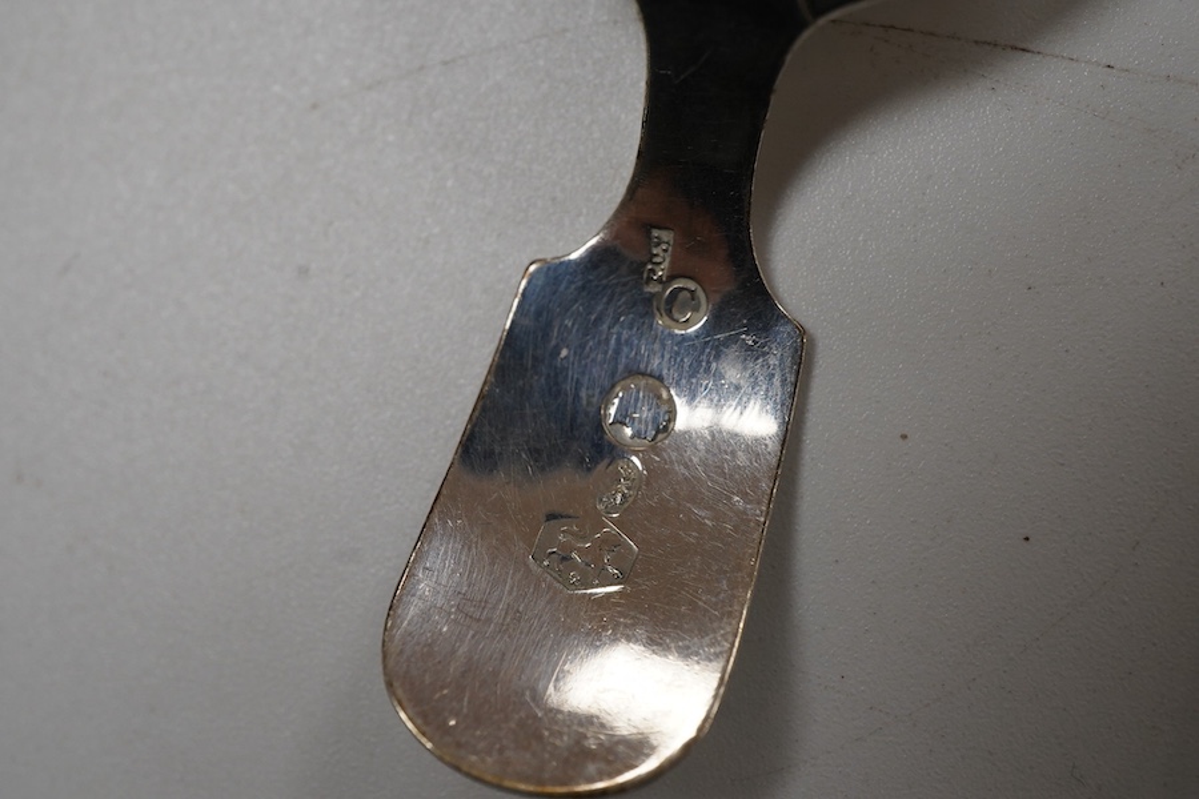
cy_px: 400
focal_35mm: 45
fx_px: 1499
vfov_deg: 29.9
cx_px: 600
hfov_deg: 43.6
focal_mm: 30
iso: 1250
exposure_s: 1/125
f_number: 9
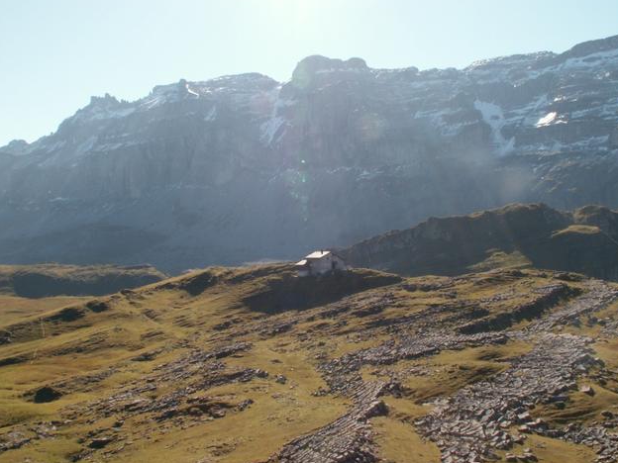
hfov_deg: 45.8
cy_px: 230
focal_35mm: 41
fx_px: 732
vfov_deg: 35.1
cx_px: 315
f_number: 6.3
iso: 50
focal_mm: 6.67
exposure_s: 1/160
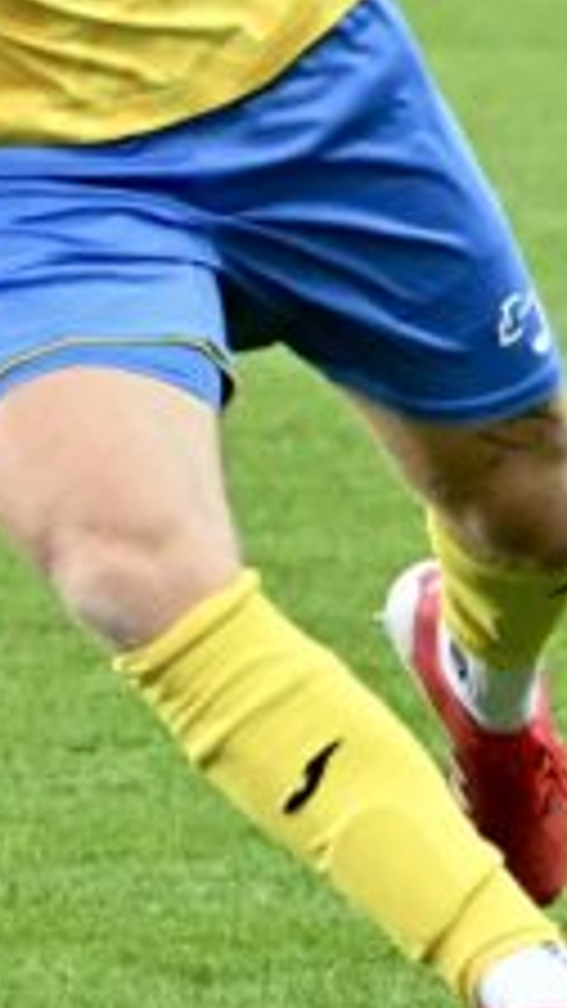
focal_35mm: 670
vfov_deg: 3.2
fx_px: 17908
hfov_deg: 1.8
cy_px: 119
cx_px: -135
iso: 8000
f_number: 5
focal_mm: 140
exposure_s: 1/1600
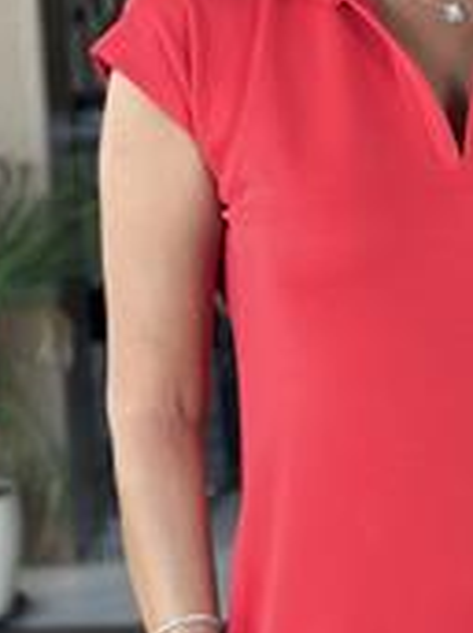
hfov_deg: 10.3
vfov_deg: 13.9
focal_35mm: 142
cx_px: 477
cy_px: 248
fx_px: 2590
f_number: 1.78
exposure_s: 1/60
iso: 160
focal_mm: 6.86
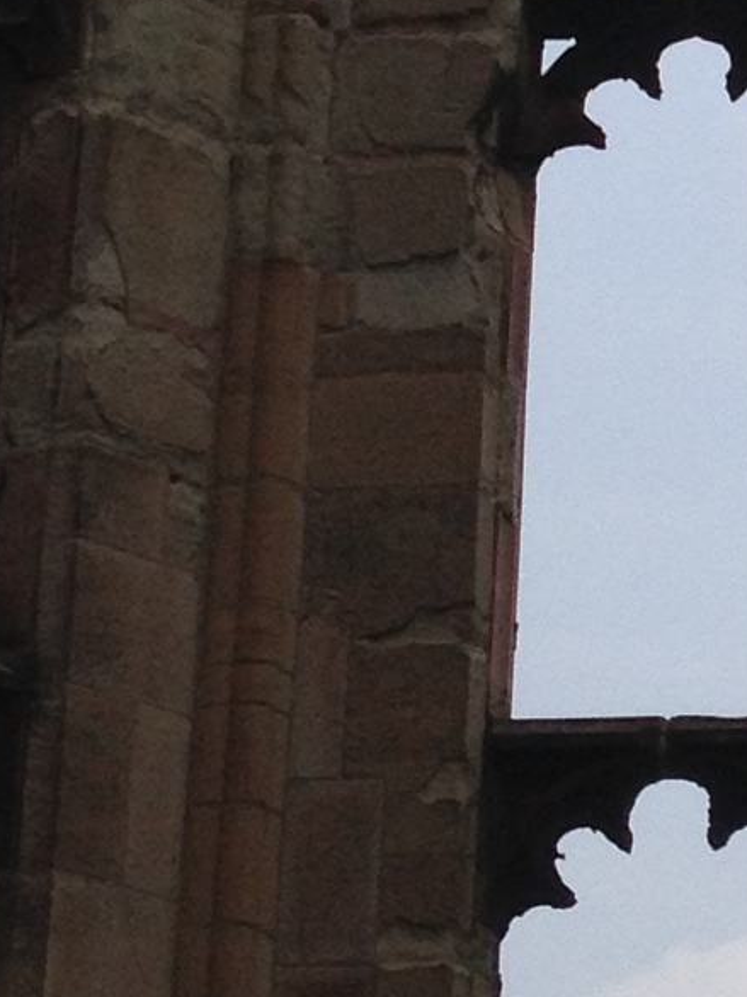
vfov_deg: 10.0
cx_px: 1191
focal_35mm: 195
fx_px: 5615
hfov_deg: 7.5
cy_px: -296
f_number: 2.4
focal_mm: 4.28
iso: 50
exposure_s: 1/2304
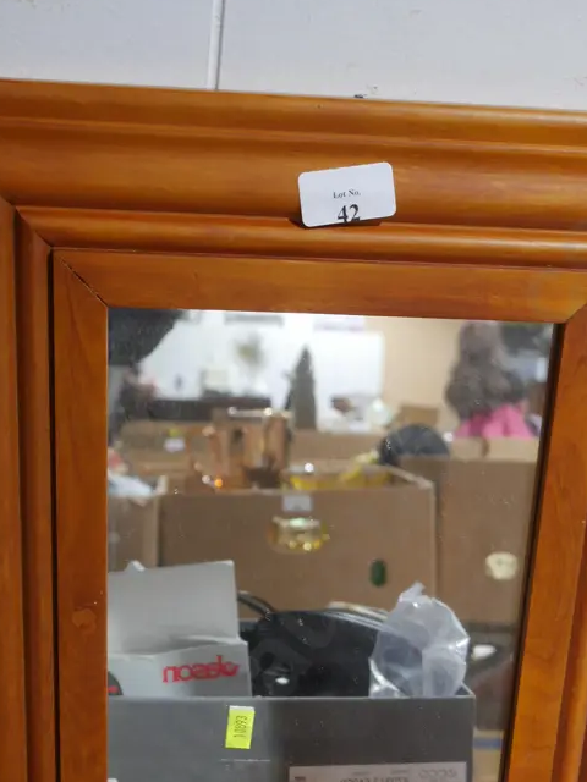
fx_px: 1447
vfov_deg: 29.7
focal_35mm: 64
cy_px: 607
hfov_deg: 22.9
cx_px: 319
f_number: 4.5
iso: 640
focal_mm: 20
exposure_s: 1/60
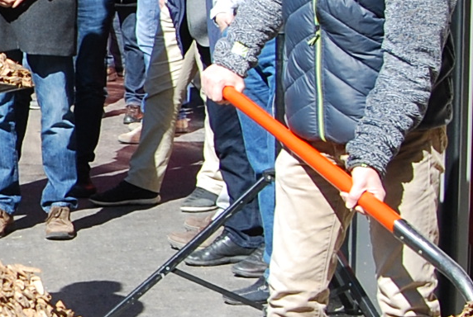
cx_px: -434
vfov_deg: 7.9
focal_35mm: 175
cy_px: 135
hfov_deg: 10.8
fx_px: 2298
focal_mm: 23
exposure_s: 1/160
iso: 200
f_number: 10
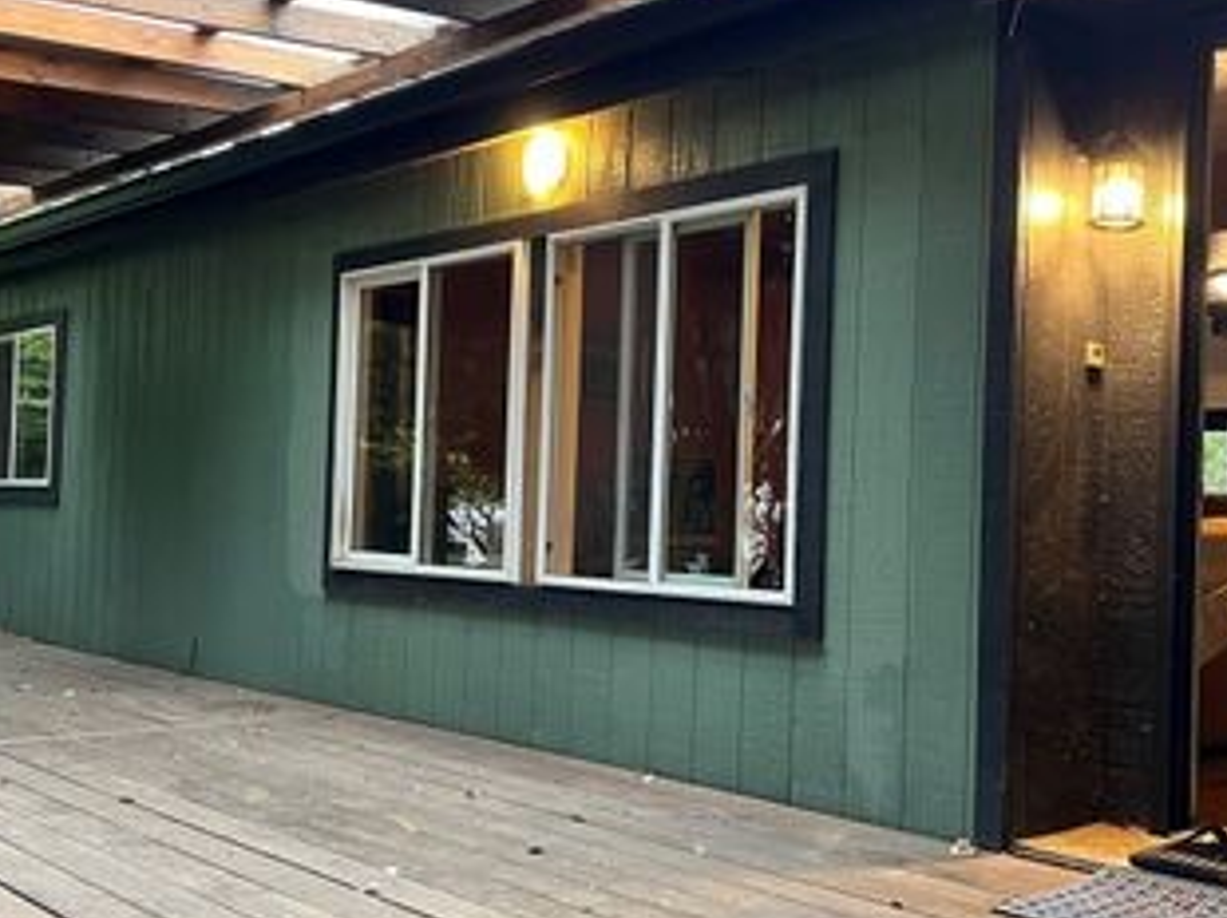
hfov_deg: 44.7
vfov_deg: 34.3
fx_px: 1488
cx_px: 689
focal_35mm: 42
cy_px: 493
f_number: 1.6
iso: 320
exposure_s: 1/60
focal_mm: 5.1
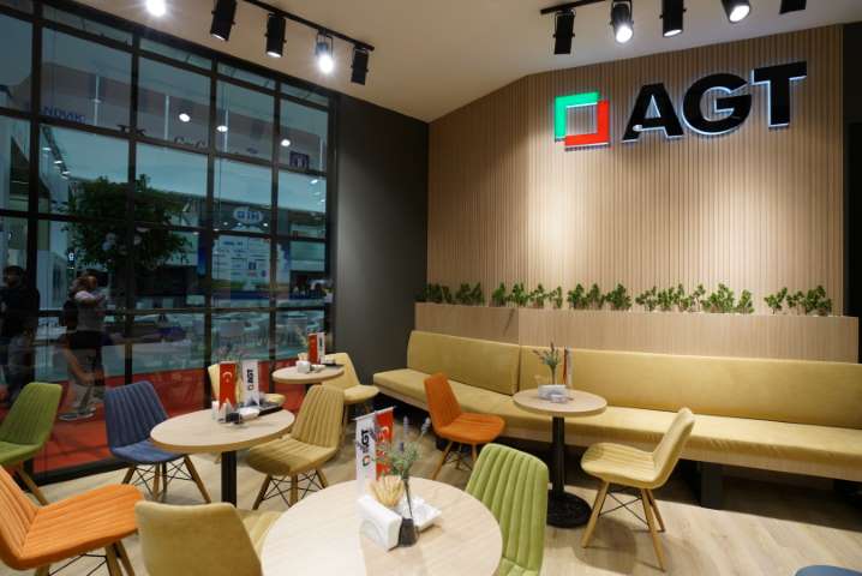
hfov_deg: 96.7
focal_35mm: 16
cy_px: 288
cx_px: 431
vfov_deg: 73.8
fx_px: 383
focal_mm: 16
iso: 1600
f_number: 5.6
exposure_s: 1/200
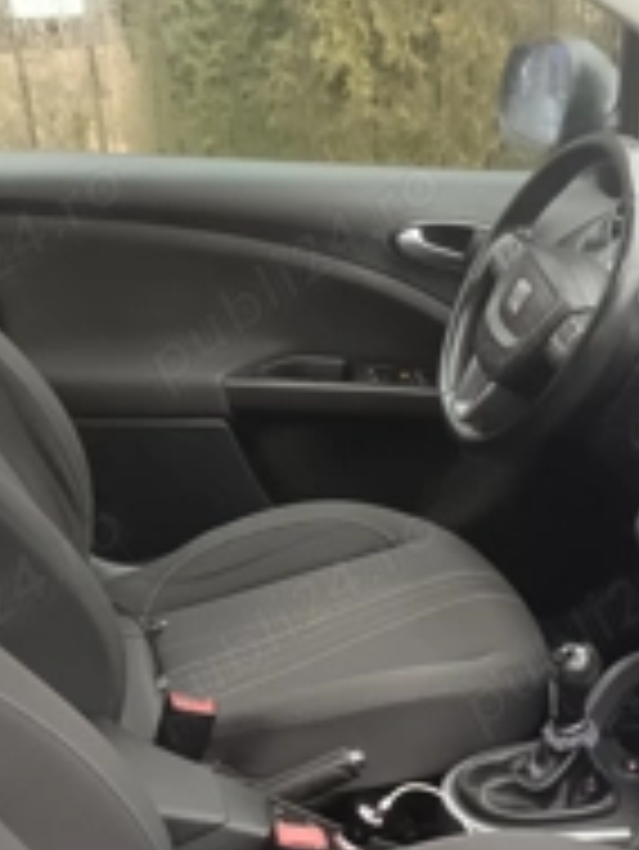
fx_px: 1401
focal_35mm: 57
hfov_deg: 25.5
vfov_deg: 32.7
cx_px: 450
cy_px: 693
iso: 1094
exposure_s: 1/25
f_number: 1.9
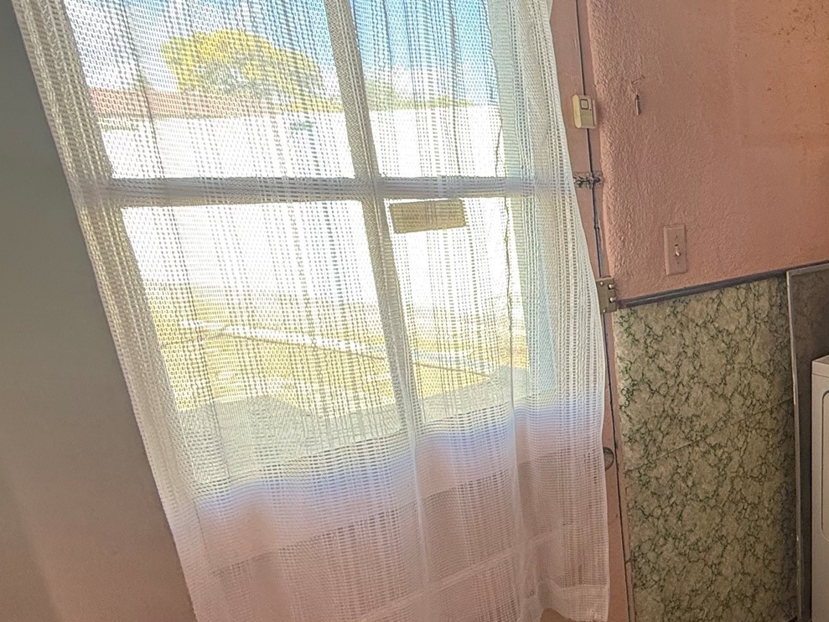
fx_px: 695
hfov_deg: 51.0
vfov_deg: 48.0
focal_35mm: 29
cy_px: 363
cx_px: 810
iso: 200
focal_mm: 2.22
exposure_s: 1/99
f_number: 2.2
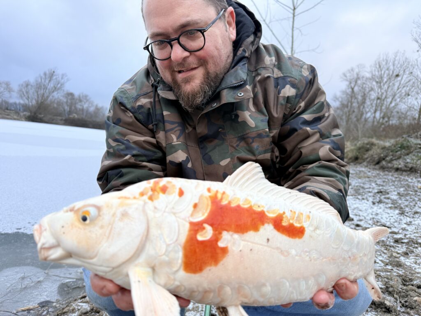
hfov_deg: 71.6
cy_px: 158
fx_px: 292
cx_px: 210
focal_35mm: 24
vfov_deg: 56.8
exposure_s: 1/121
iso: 100
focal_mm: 6.76
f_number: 1.78
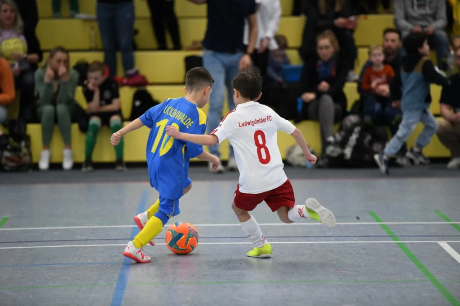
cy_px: 153
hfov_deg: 10.3
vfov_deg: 6.9
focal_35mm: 200
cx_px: 230
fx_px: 2555
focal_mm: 200
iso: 8000
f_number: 2.8
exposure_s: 1/1250
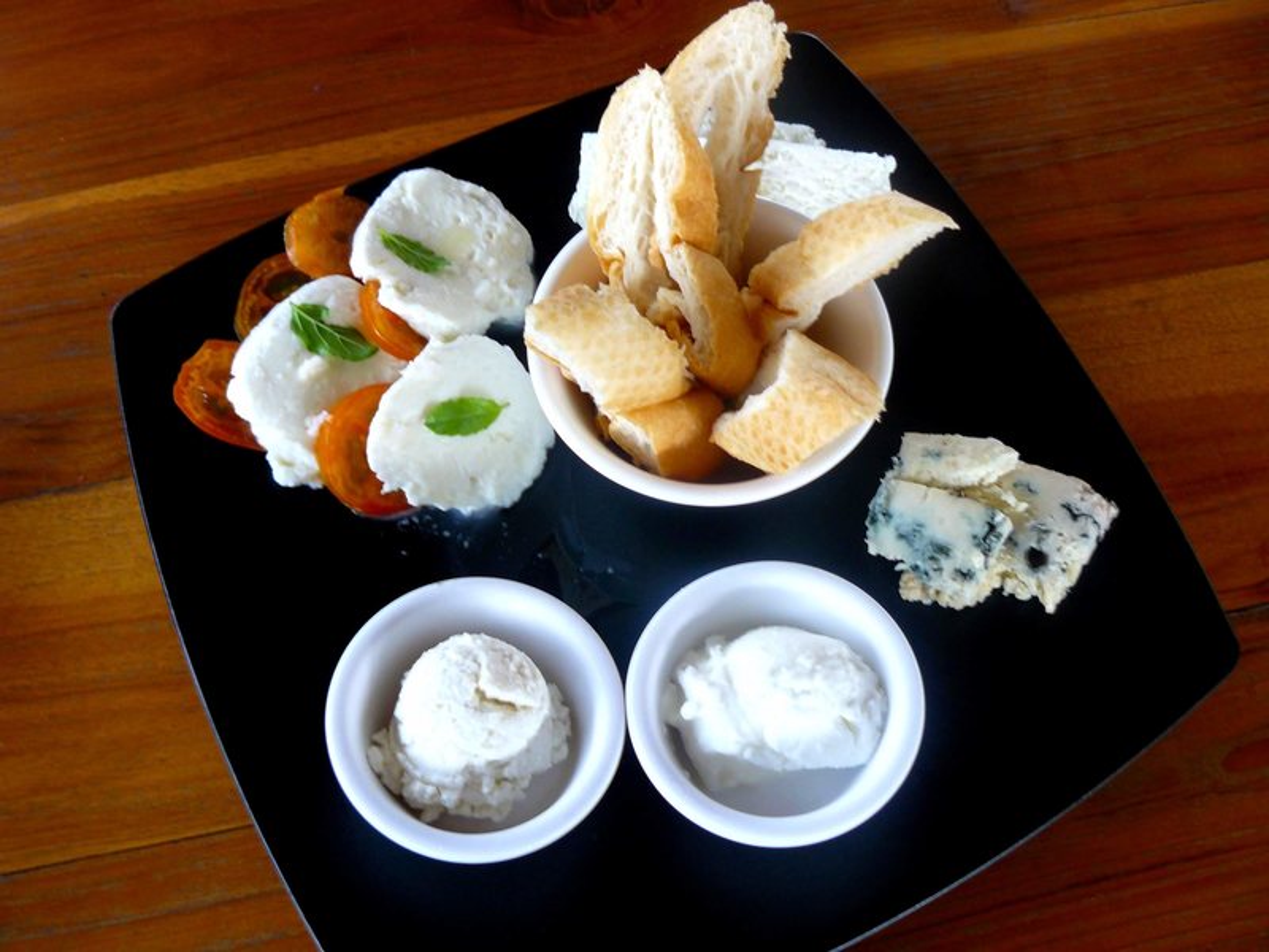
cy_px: 476
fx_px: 1320
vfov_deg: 39.7
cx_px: 634
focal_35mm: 36
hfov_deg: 51.4
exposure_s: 1/30
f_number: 2.8
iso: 100
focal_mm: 6
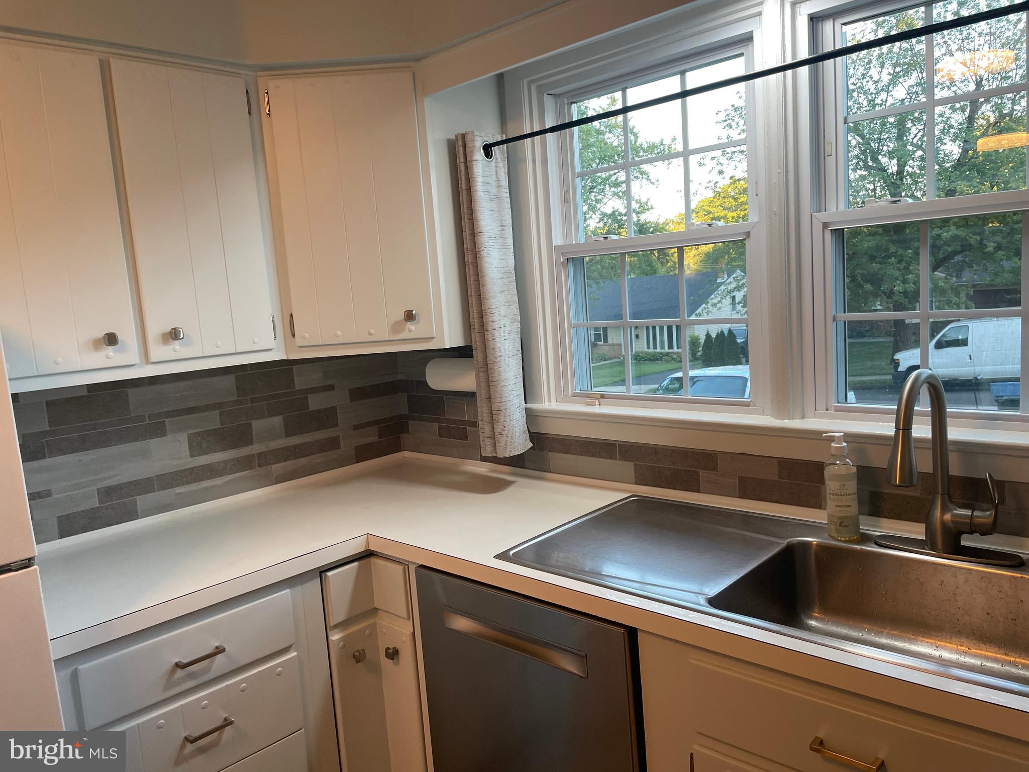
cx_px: 514
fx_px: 773
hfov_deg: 67.3
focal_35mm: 26
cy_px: 386
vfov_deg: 53.1
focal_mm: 4.2
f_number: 1.6
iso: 100
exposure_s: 1/120
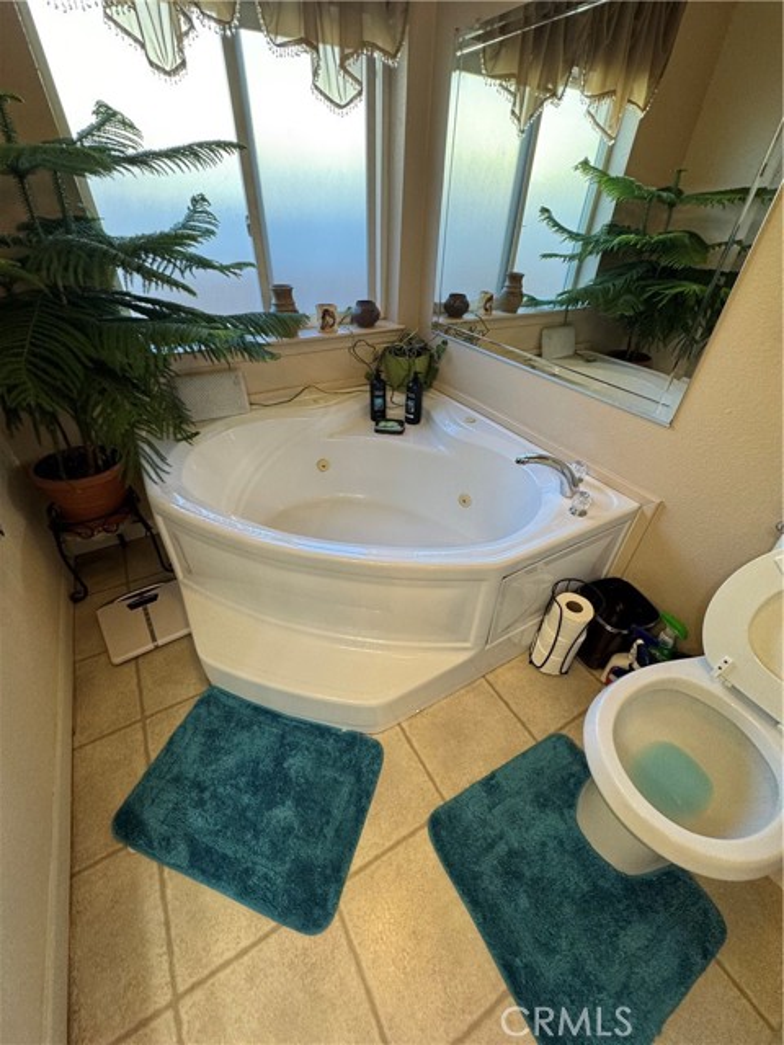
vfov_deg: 102.1
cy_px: 522
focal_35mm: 14
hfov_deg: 85.7
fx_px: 423
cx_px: 392
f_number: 2.2
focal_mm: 2.22
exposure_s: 1/120
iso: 125
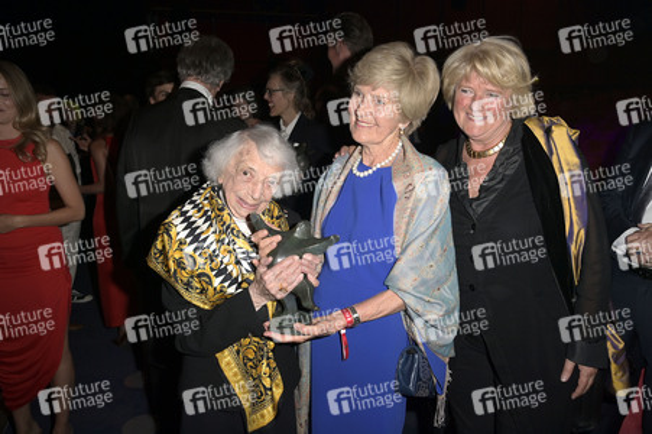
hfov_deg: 60.3
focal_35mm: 31
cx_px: 326
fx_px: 561
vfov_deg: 42.3
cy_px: 217
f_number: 5.6
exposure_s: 1/80
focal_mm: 31
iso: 800
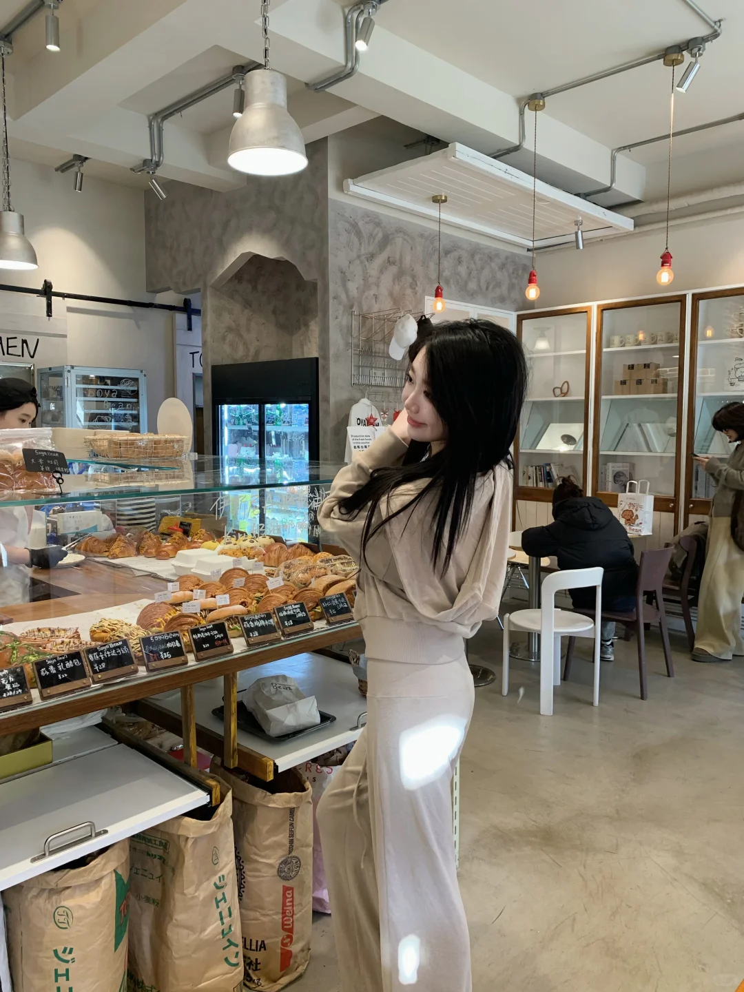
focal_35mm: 26
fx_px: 745
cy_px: 496
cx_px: 372
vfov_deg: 67.3
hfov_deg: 53.1
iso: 100
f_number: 1.8
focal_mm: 4.25
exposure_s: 1/85
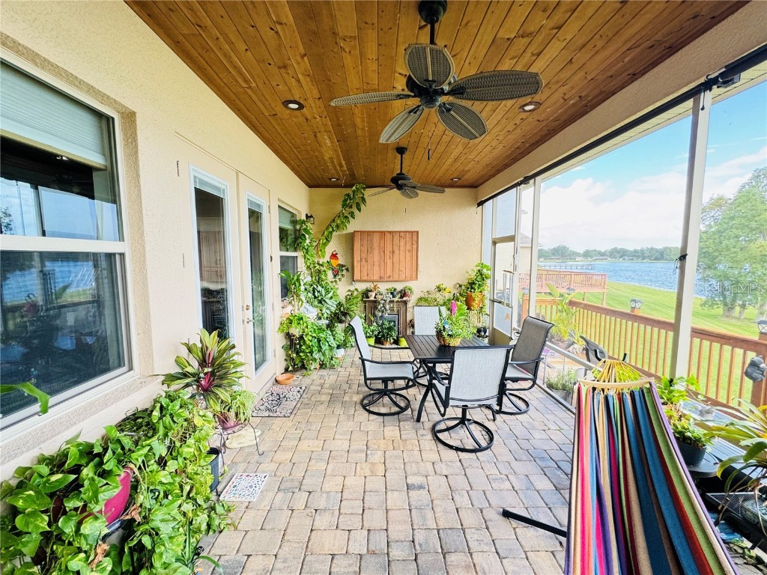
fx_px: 310
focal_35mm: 14
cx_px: 384
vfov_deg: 85.7
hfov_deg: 102.1
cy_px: 288
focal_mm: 2.22
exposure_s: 1/99
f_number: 2.2
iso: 125
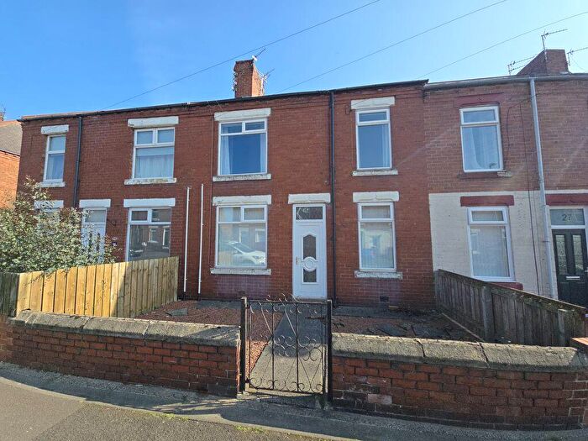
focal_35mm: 13
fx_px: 221
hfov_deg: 106.2
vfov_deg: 89.9
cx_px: 294
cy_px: 220
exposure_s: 1/2000
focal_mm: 2.2
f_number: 2.2
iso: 80
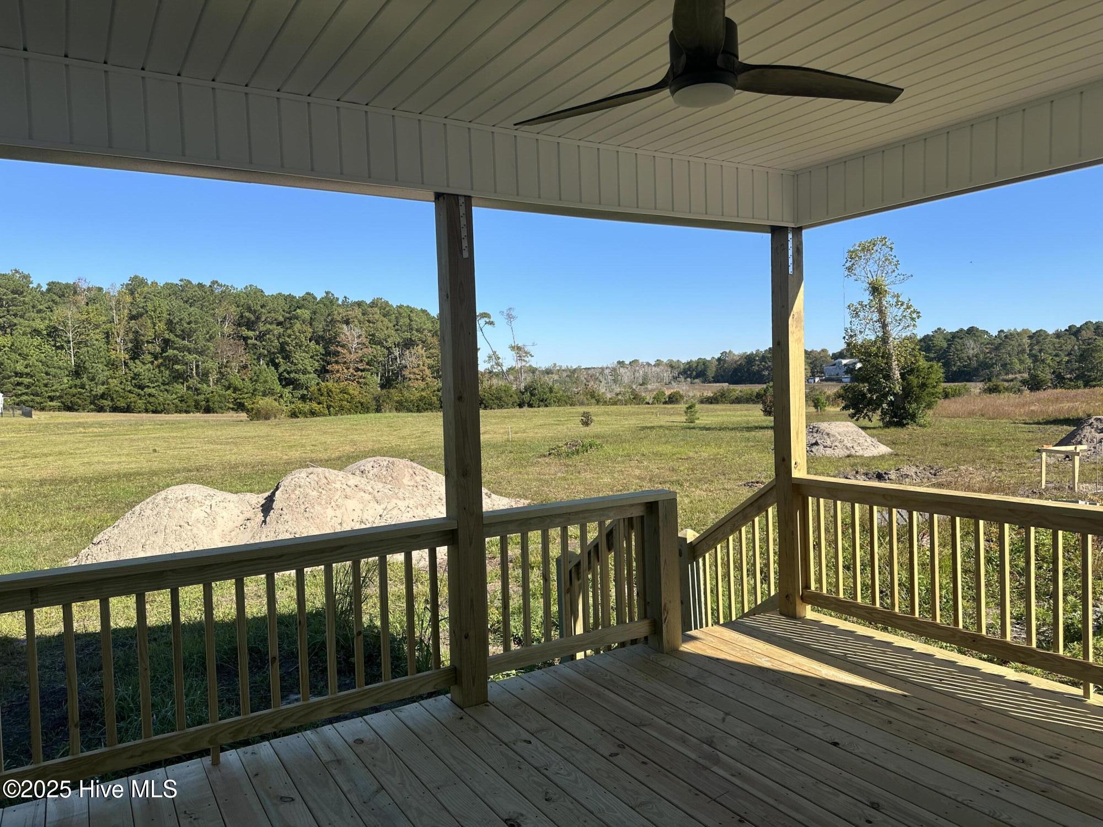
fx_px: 765
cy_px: 414
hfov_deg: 71.6
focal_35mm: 24
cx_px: 552
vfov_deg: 56.8
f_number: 1.78
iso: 80
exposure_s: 1/3155
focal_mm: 6.86
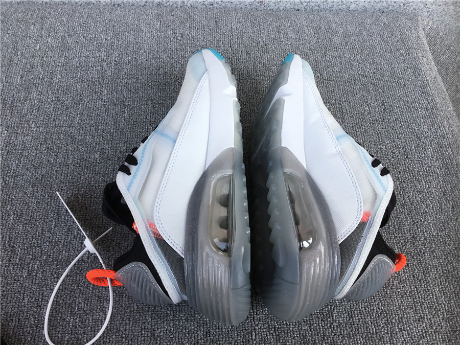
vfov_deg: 45.4
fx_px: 412
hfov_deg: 58.4
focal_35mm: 31
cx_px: 230
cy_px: 172
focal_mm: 3.3
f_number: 2.4
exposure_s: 1/433
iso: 25
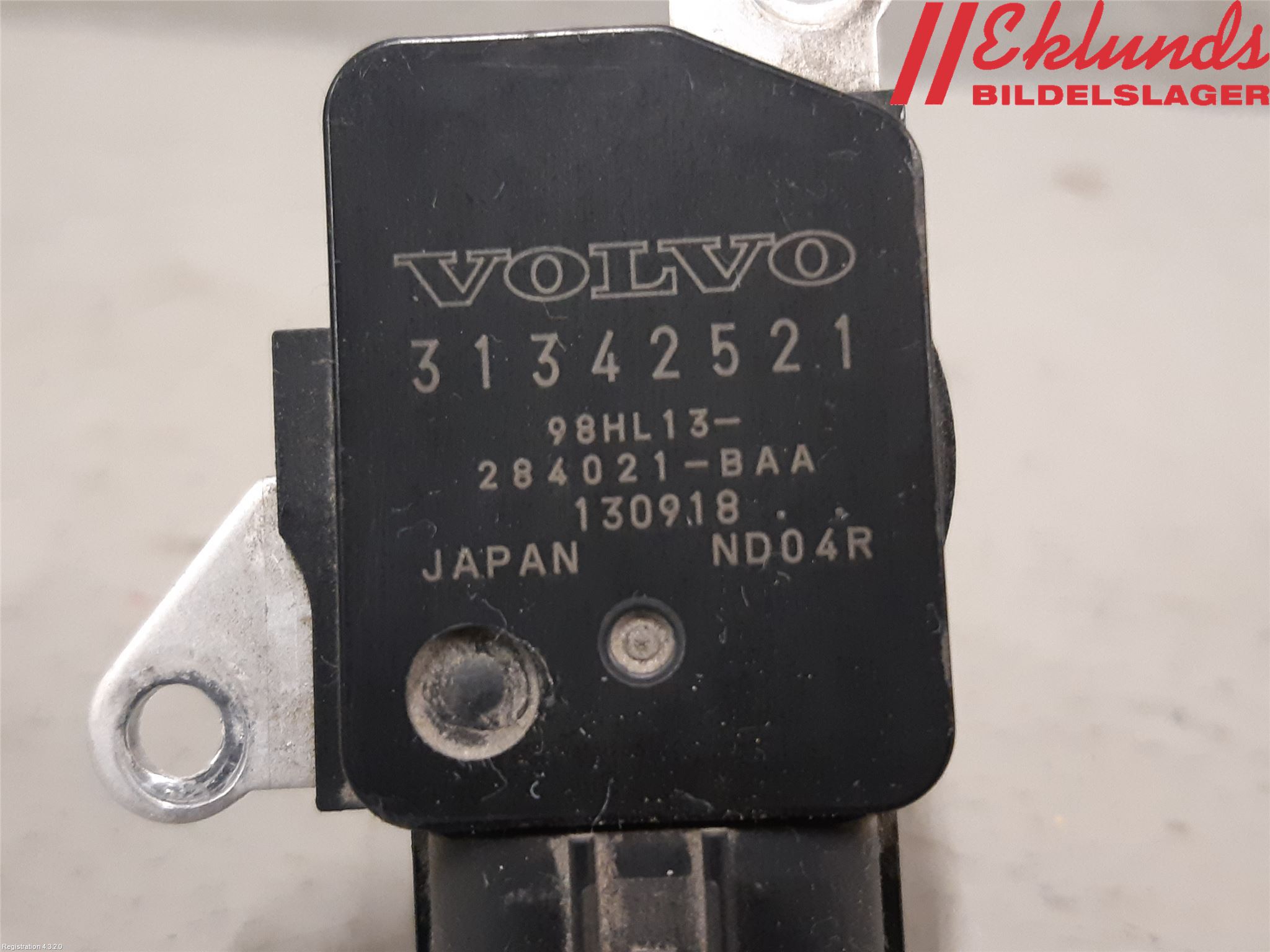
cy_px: 476
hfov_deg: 67.3
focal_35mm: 26
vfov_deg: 53.1
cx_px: 635
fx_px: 954
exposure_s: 1/50
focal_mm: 3.93
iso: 250
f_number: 1.7
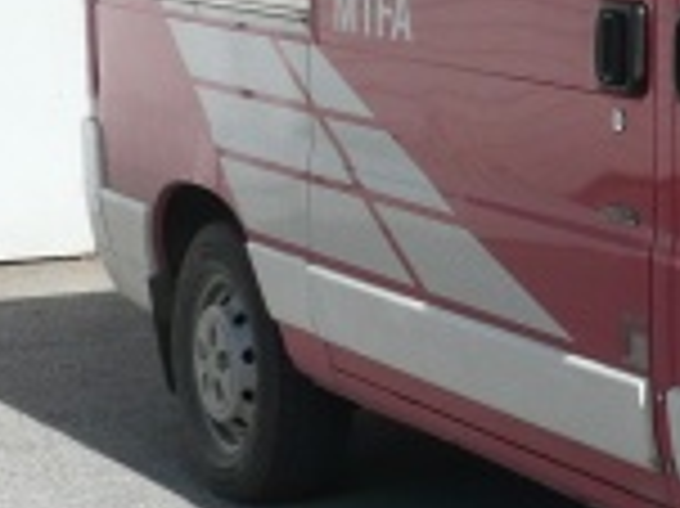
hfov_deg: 14.6
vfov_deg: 12.4
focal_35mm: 119
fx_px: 2336
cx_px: 1202
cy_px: 198
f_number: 8
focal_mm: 4.6
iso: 100
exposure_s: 1/250
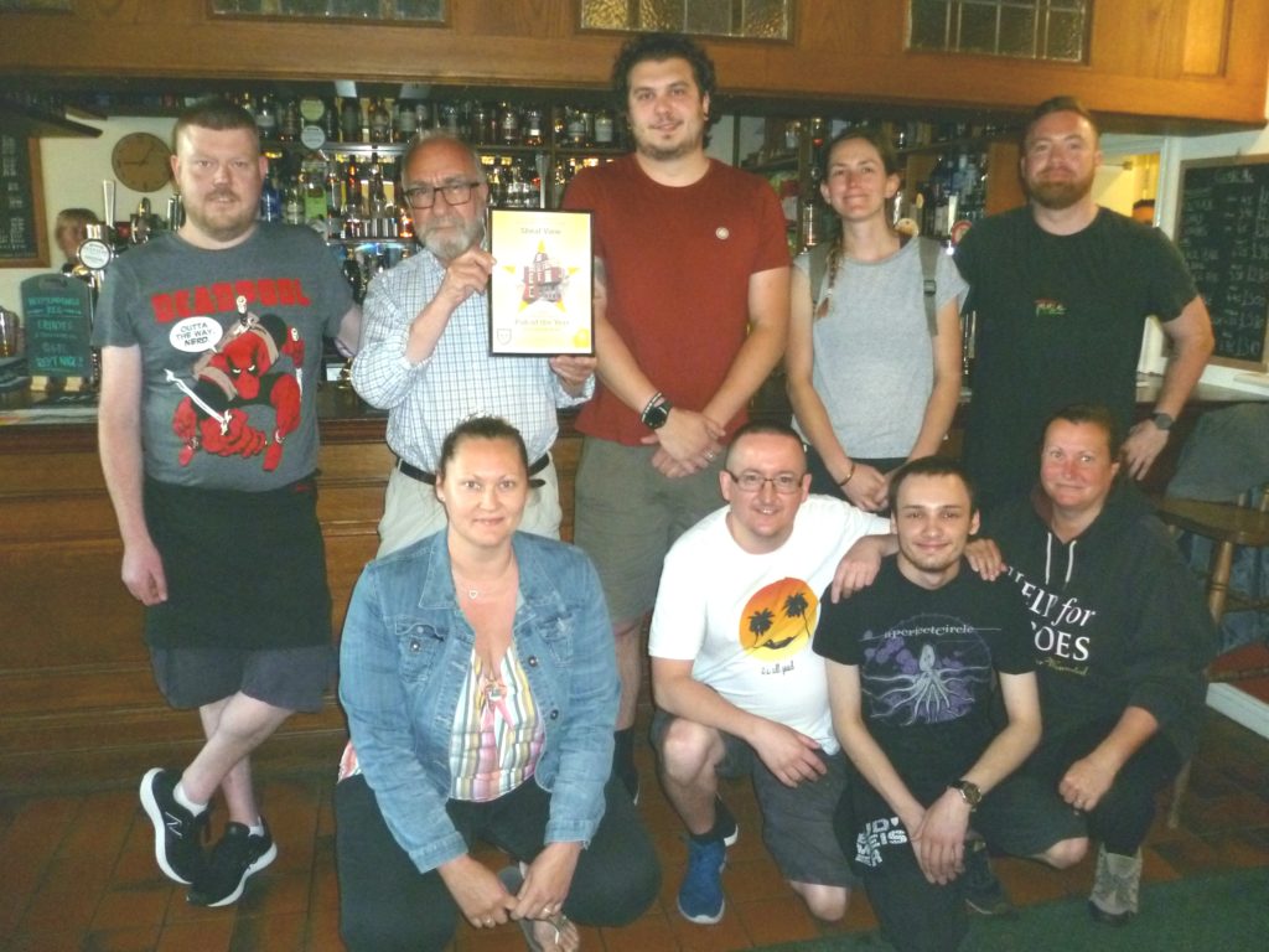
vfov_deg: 49.7
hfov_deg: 63.4
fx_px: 1026
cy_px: 476
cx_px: 634
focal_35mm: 28
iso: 400
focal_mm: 5
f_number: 2.8
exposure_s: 1/30
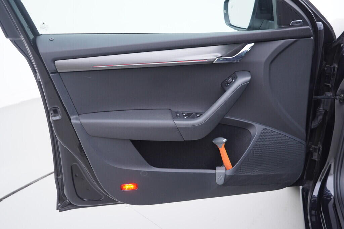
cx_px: 172
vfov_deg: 36.9
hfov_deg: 53.1
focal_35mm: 36
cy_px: 114
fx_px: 344
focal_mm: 24
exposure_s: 1/40
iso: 125
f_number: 2.8
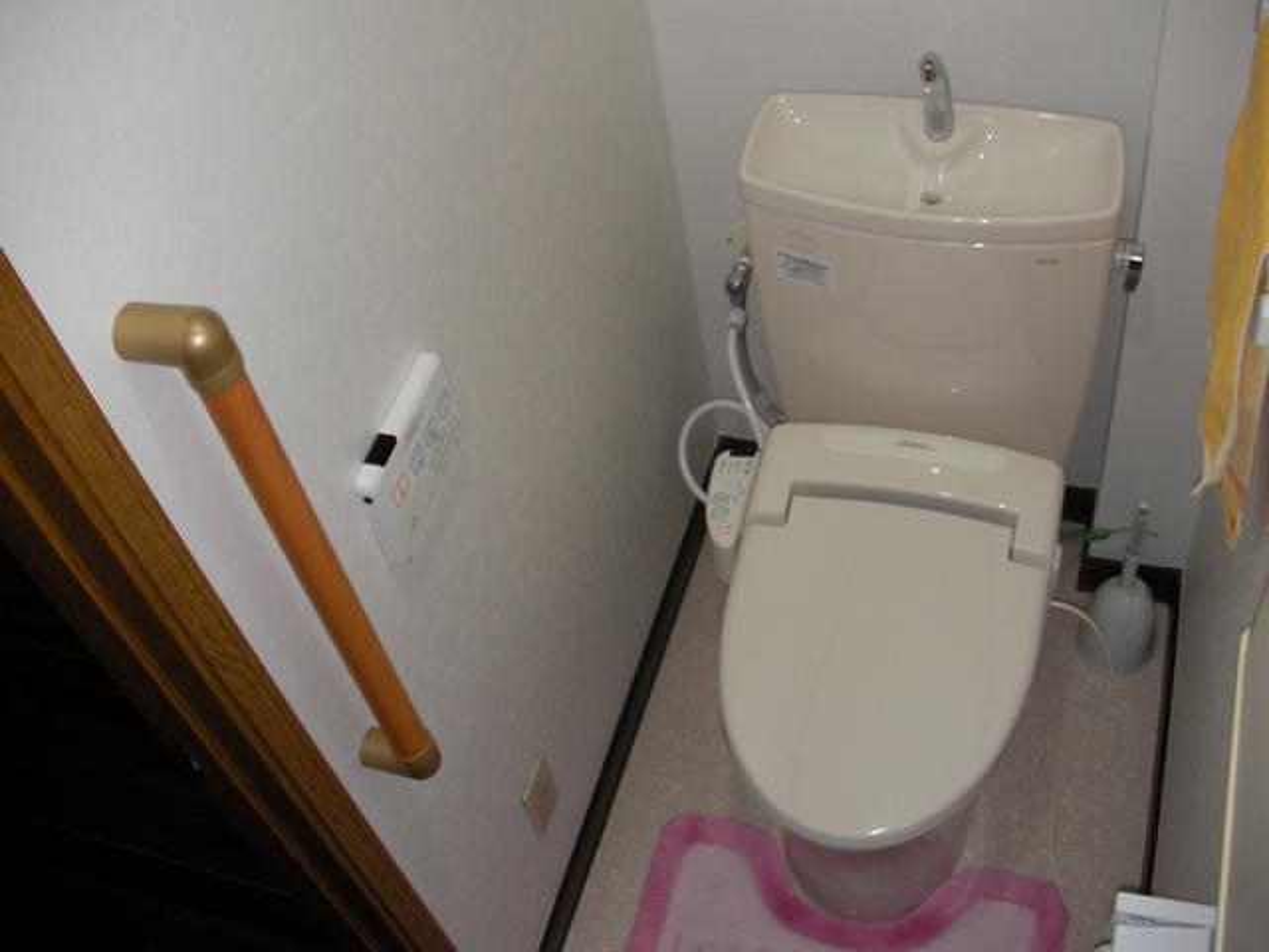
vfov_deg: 35.1
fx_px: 1503
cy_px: 476
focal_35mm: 41
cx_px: 634
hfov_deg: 45.8
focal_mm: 6.3
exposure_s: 1/30
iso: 100
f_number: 3.5
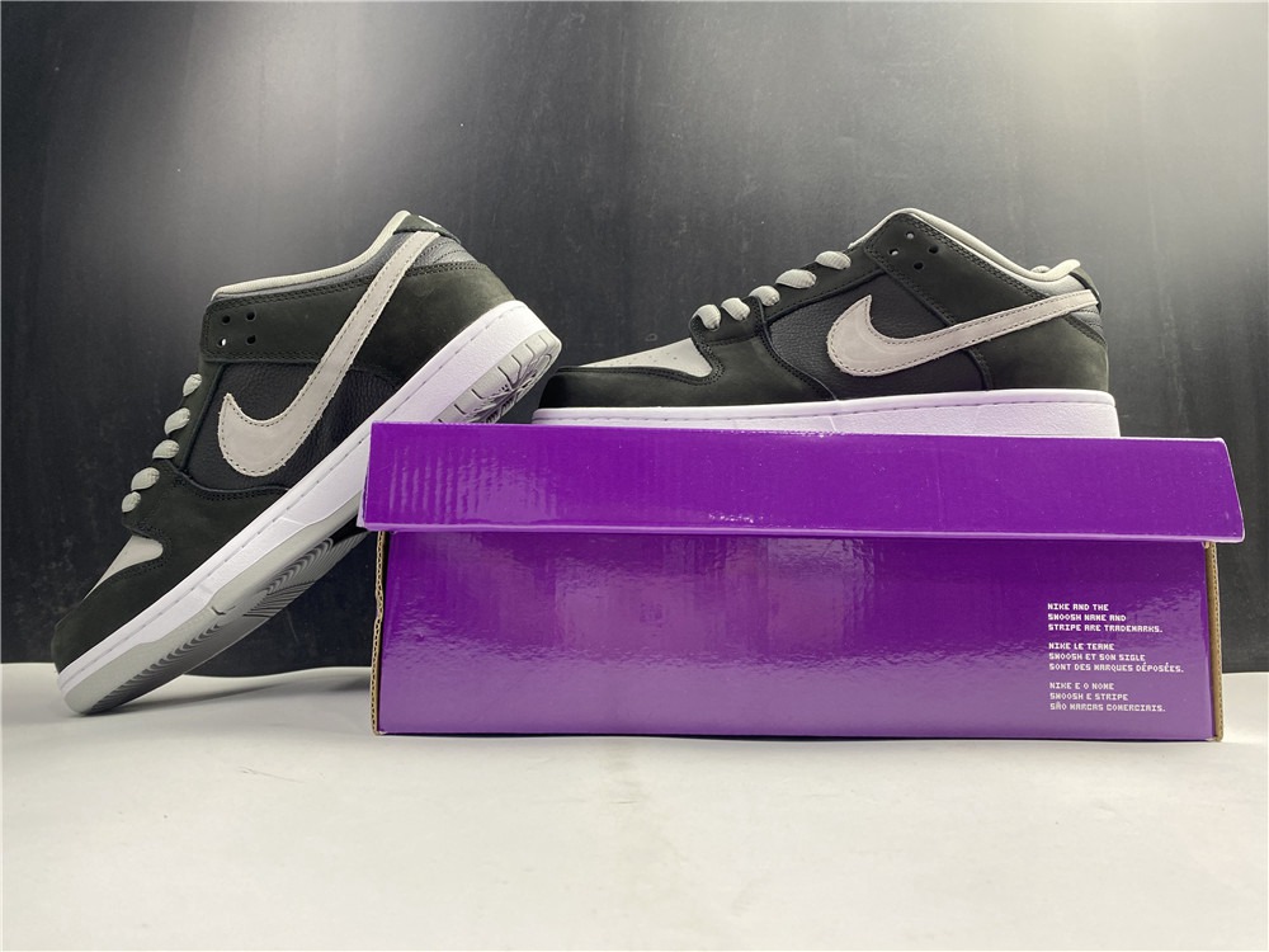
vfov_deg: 53.1
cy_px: 476
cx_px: 634
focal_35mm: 26
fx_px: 953
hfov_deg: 67.3
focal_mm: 4.25
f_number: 1.8
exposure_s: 1/50
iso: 100
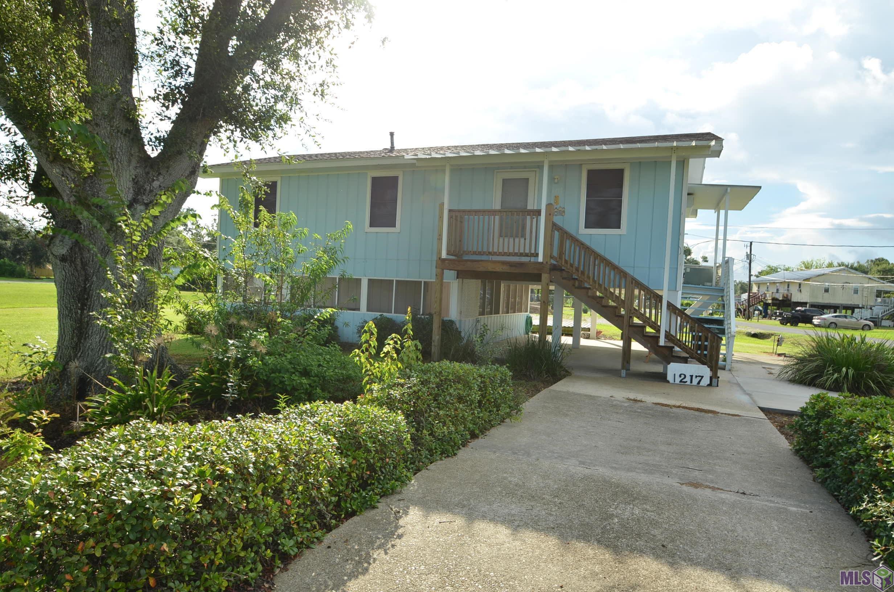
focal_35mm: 21
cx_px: 447
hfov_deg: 81.3
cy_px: 296
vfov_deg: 59.3
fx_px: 520
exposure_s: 1/250
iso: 140
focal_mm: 14
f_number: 8
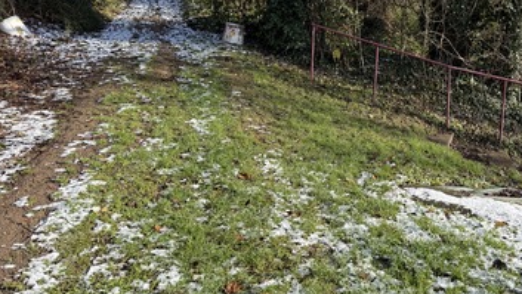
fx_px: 512
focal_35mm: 37
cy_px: 78
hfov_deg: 52.5
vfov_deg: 31.5
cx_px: 364
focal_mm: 6.76
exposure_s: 1/1230
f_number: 1.78
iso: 100
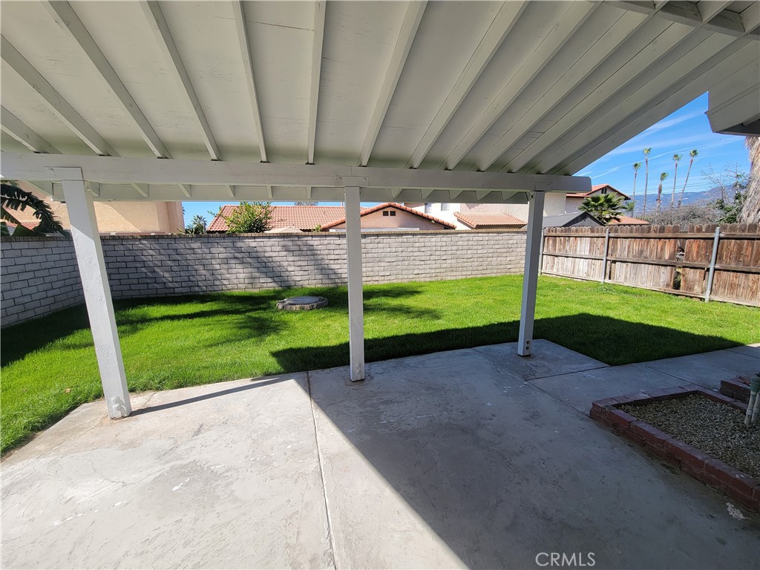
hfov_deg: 106.2
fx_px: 285
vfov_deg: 89.9
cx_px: 380
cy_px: 285
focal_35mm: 13
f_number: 2.2
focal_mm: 2.2
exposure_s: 1/1090
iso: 50
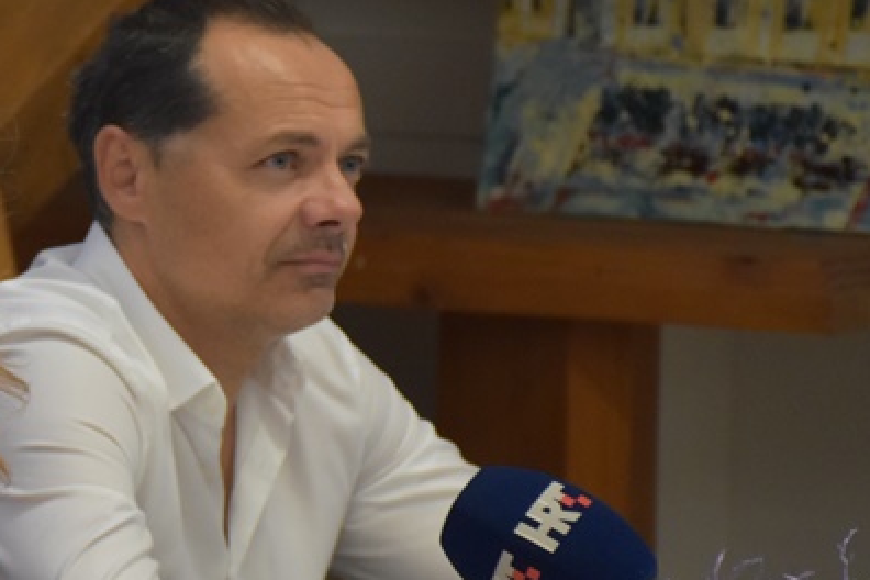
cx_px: -198
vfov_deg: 4.4
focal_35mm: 310
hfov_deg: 6.6
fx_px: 7491
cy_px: 249
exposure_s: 1/125
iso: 1600
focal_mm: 80
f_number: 5.3
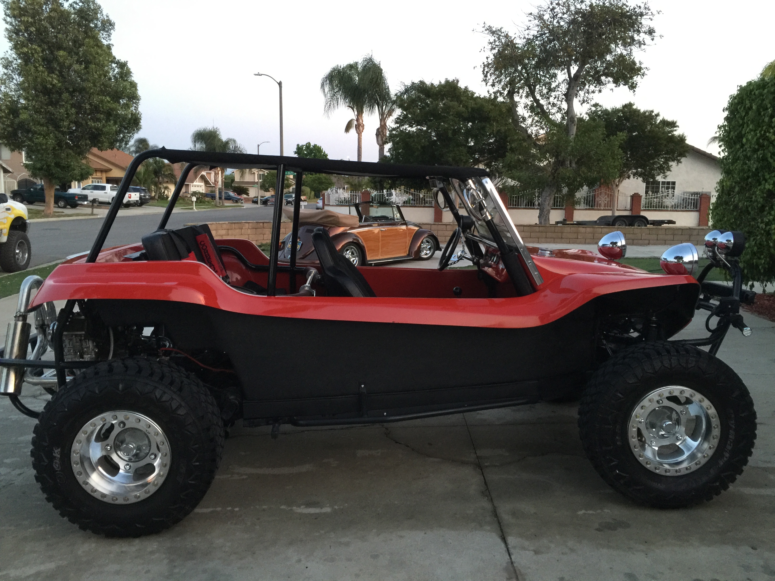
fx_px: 649
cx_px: 388
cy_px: 290
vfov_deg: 48.2
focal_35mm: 29
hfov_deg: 61.7
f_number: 2.2
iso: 100
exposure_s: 1/15
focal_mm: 4.15
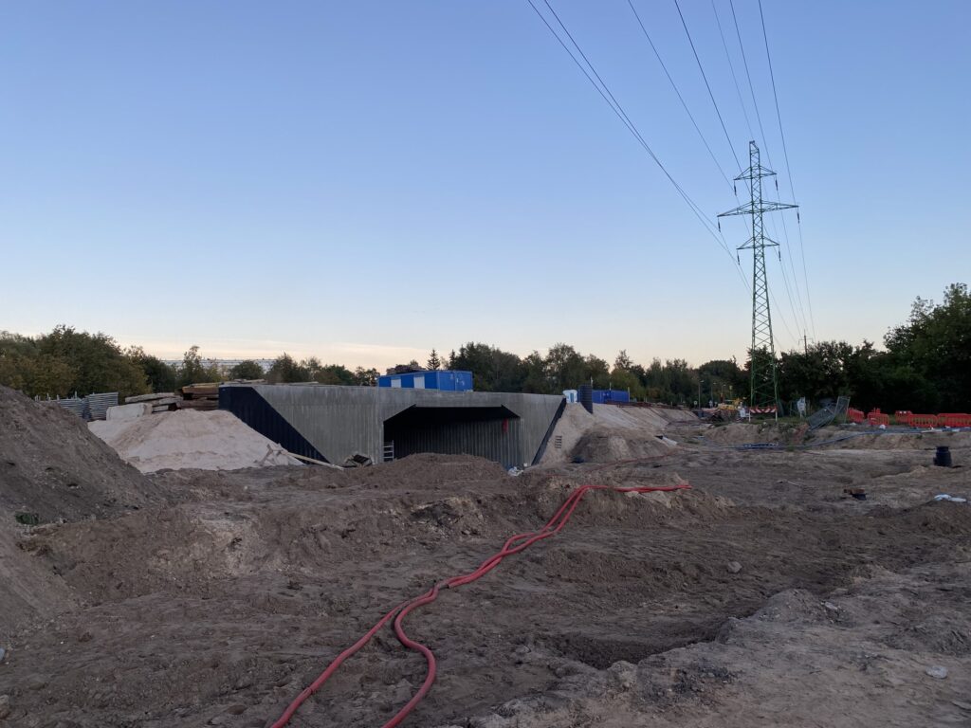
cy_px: 364
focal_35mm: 26
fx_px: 729
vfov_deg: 53.1
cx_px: 486
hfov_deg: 67.3
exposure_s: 1/499
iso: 32
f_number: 1.8
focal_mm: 4.25
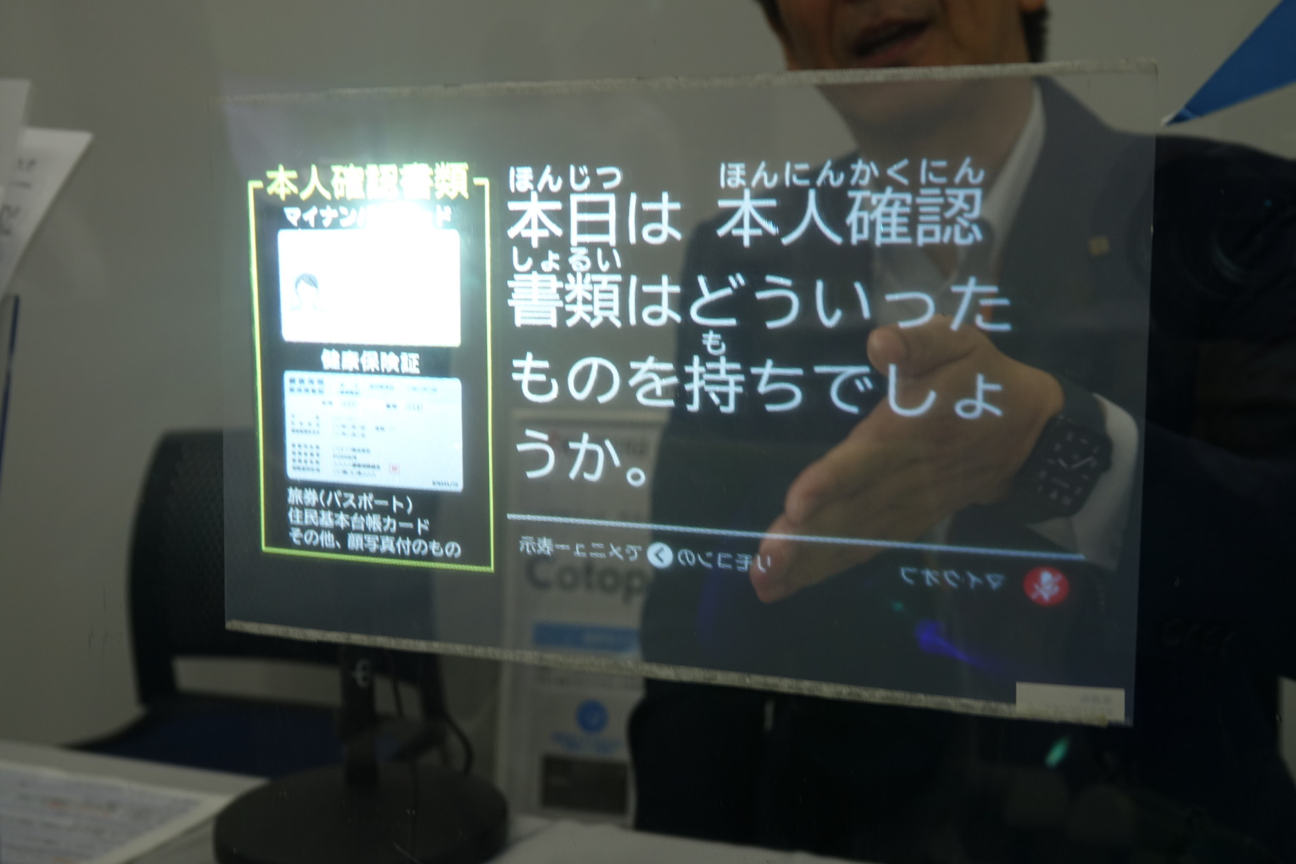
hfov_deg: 46.4
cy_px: 422
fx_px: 1512
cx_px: 640
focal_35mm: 42
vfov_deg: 31.9
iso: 100
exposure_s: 1/50
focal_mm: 15.17
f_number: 3.2
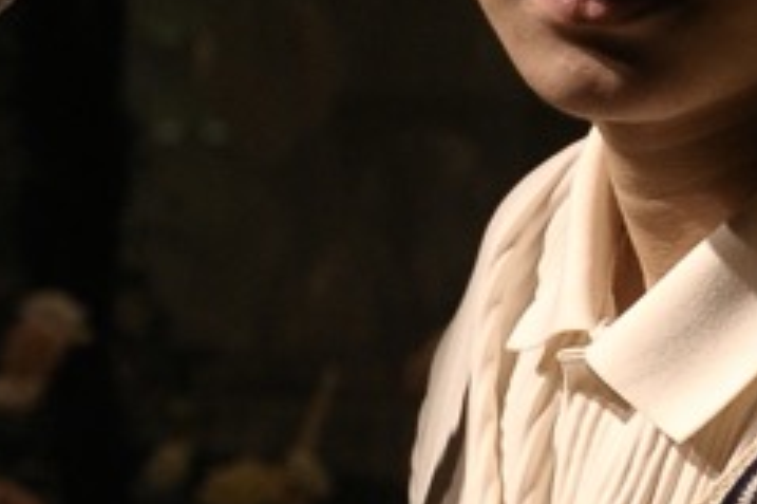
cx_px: 595
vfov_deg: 5.1
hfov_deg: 7.7
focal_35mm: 268
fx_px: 5631
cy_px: 228
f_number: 6.3
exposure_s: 1/200
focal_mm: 50
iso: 1600
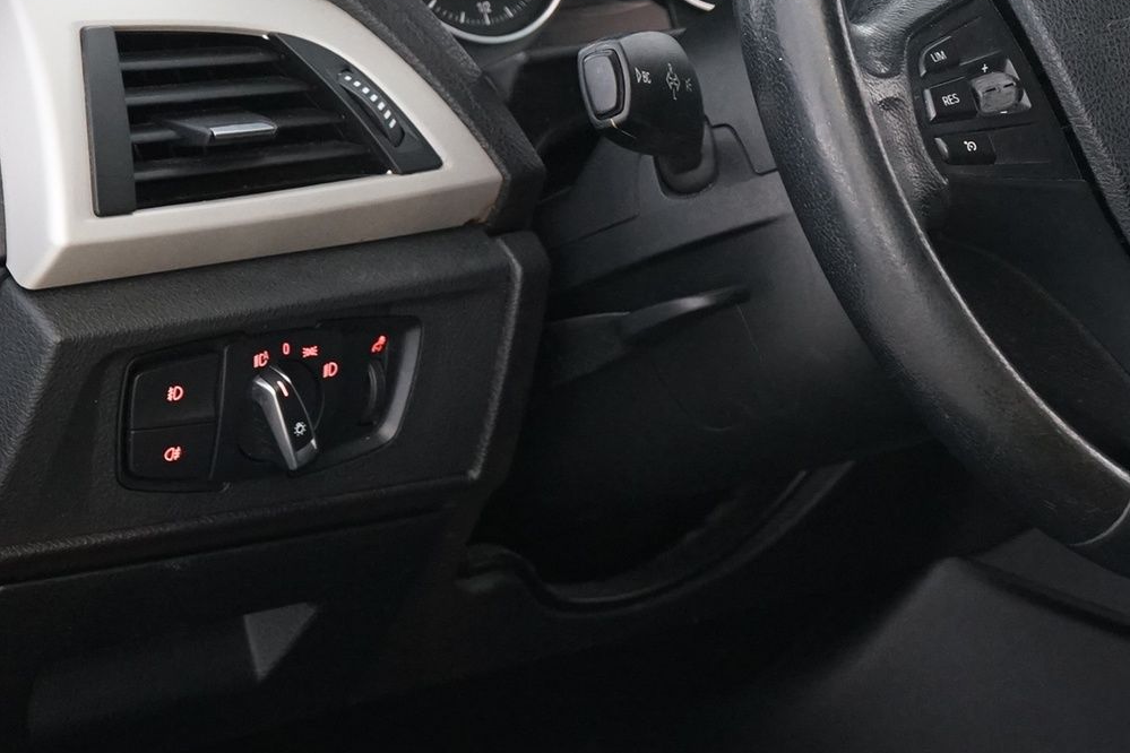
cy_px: 145
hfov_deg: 15.0
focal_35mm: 135
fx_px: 4237
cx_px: 1051
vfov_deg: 10.1
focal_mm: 54
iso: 2500
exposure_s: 1/10
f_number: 5.6
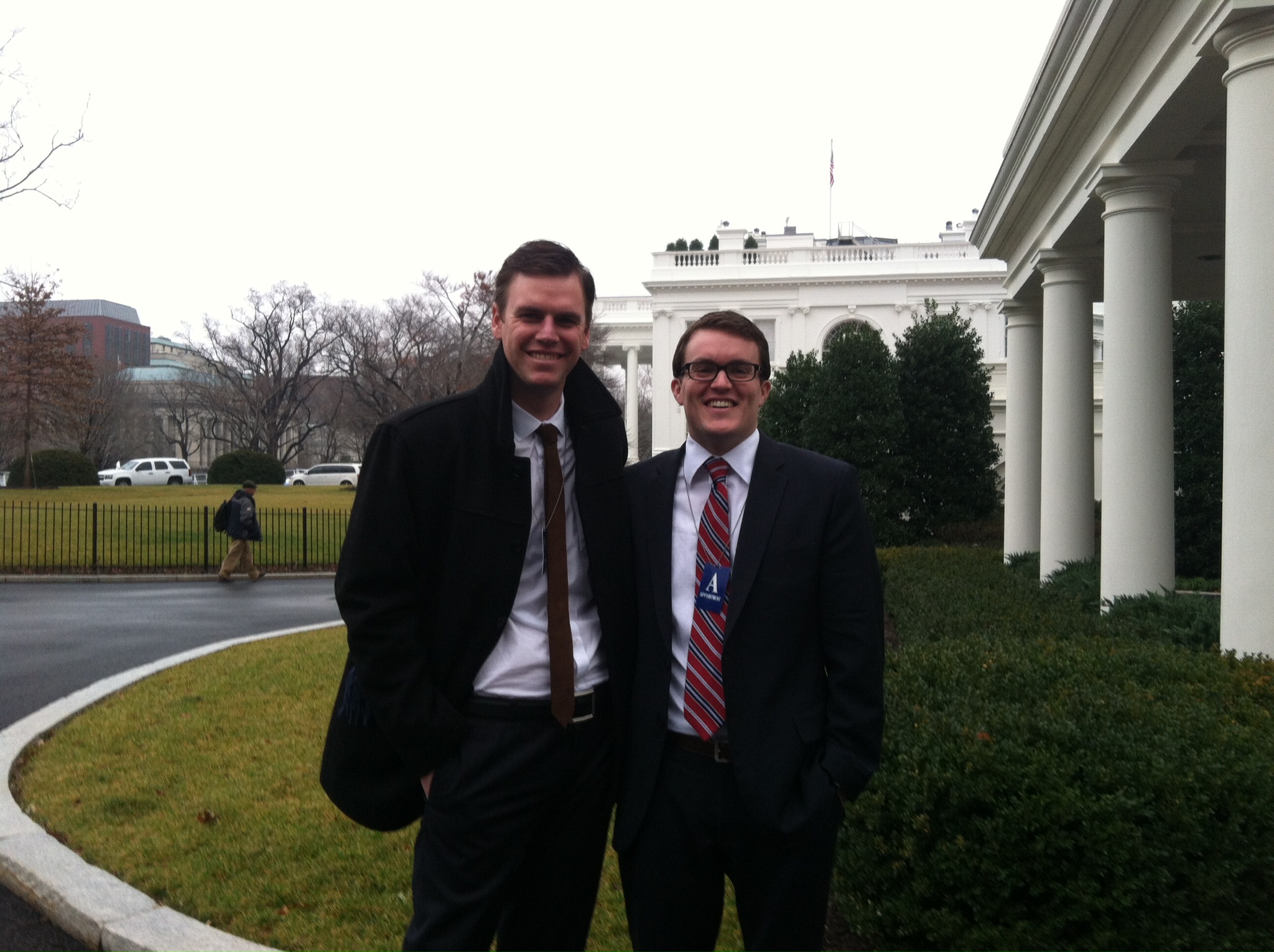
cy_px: 476
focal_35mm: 35
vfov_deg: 40.6
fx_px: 1286
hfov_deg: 52.7
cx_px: 637
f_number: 2.8
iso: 100
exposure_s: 1/40
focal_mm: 3.85
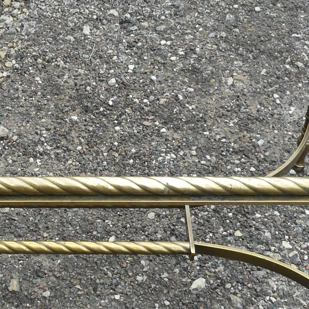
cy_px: 183
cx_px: 43
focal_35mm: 90
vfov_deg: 19.3
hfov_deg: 19.0
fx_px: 909
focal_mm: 6
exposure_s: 1/125
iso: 100
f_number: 4
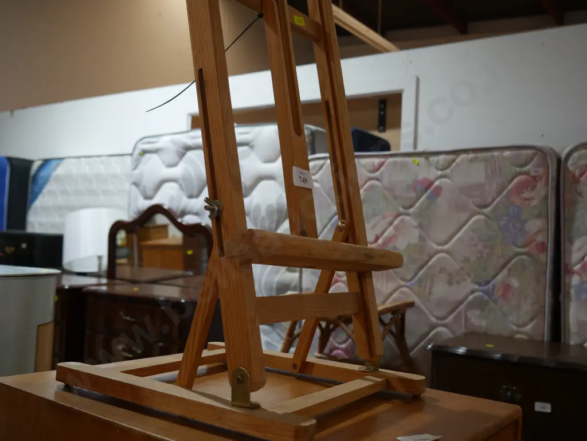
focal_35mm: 38
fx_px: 645
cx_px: 294
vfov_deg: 37.8
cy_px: 220
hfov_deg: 49.0
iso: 200
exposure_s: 1/60
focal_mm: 19
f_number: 4.1
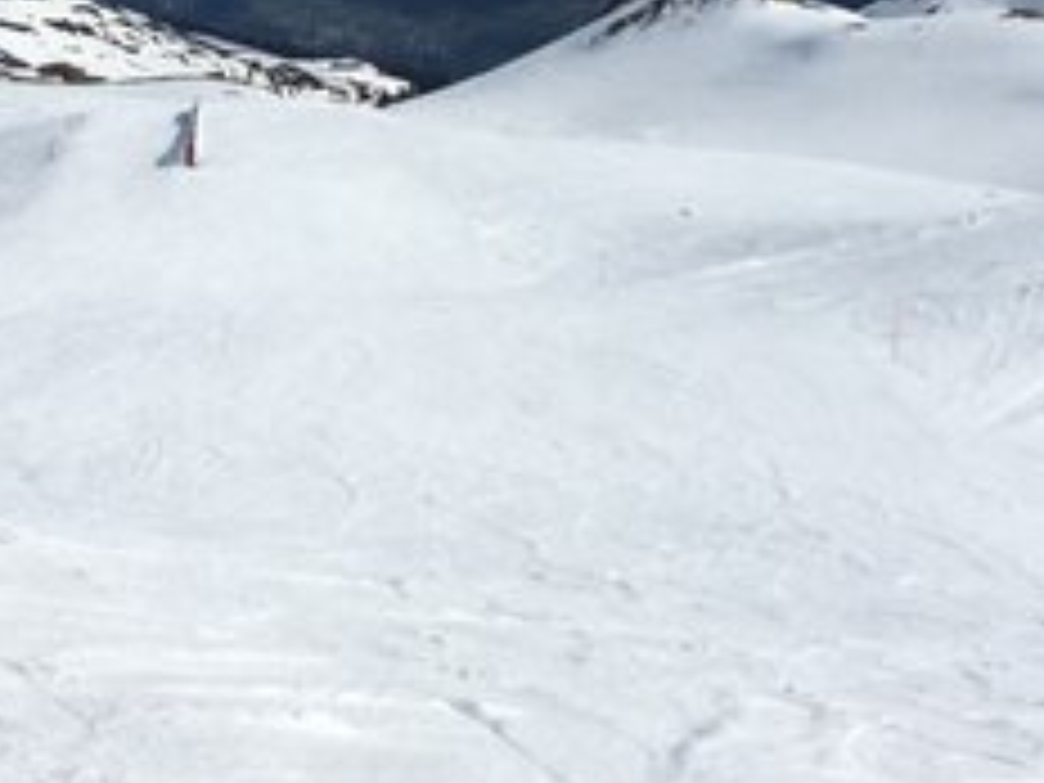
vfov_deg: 14.7
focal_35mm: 100
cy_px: 171
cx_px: 414
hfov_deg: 19.6
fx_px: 3016
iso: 40
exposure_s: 1/10309
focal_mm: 4.15
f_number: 2.2
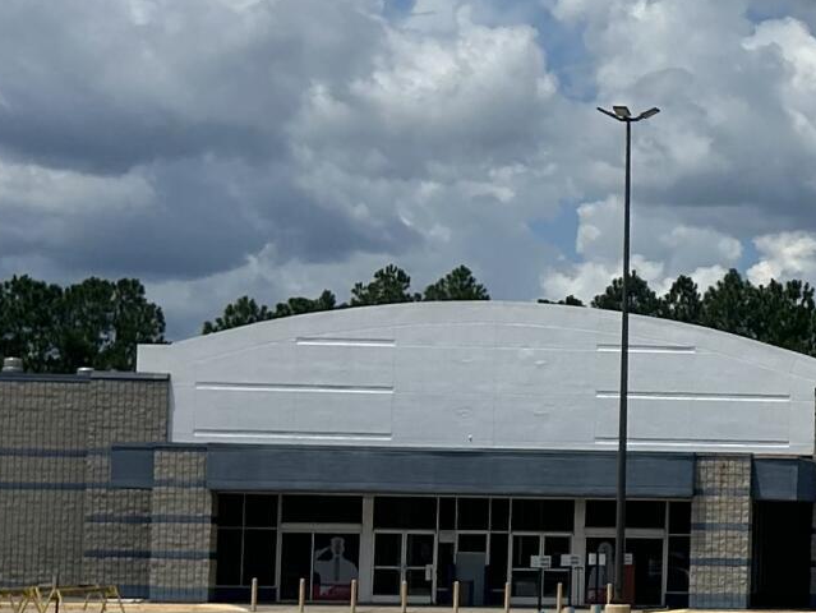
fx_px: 2878
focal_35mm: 122
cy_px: 448
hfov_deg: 14.4
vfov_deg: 12.1
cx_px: 1428
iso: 50
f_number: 1.5
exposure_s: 1/10309
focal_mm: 5.7
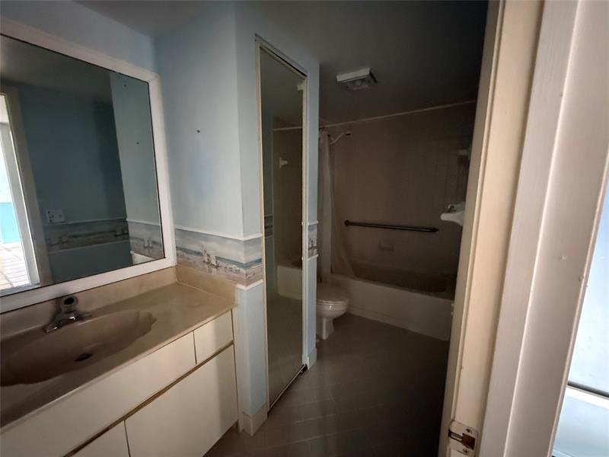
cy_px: 228
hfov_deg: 102.1
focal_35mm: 14
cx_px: 304
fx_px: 246
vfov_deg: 85.7
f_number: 2.2
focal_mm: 2.22
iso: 1600
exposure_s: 1/30
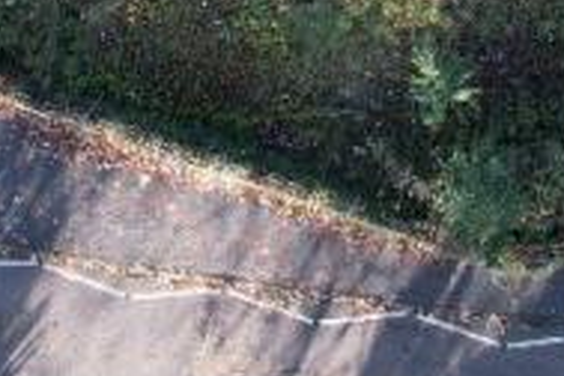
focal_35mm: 119
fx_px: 1864
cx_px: 555
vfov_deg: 9.9
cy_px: -577
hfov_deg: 16.9
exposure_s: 1/250
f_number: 2.8
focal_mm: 8.38
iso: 130
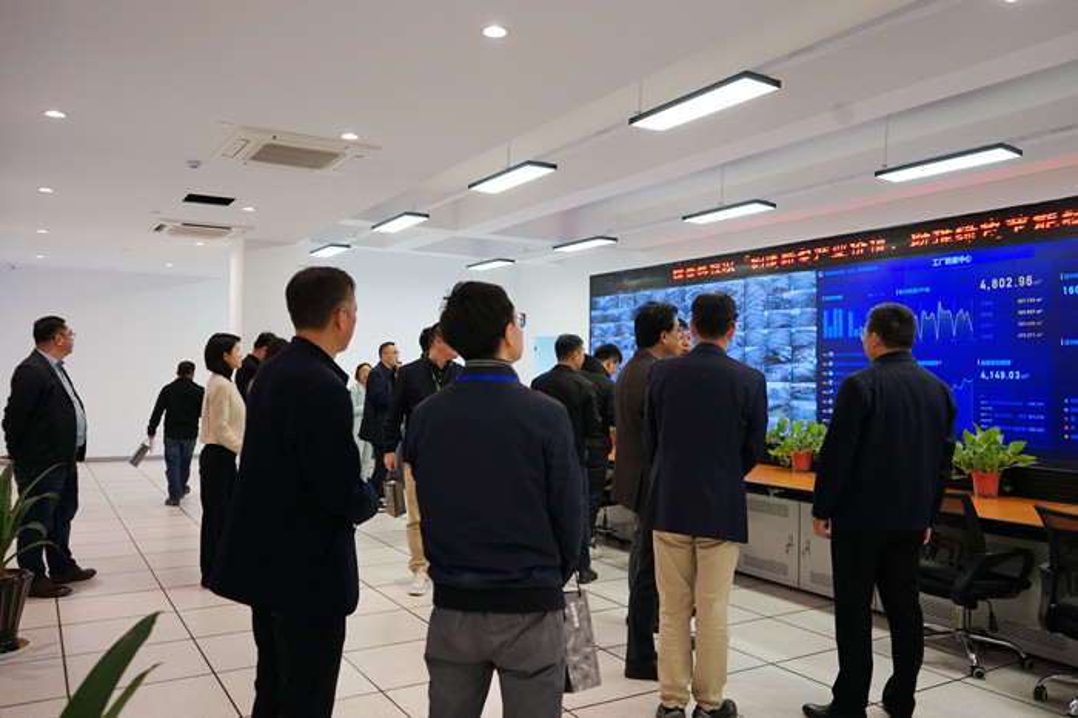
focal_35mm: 28
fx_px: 838
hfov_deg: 65.5
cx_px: 539
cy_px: 359
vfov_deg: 46.4
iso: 800
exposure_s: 1/160
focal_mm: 28
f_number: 4
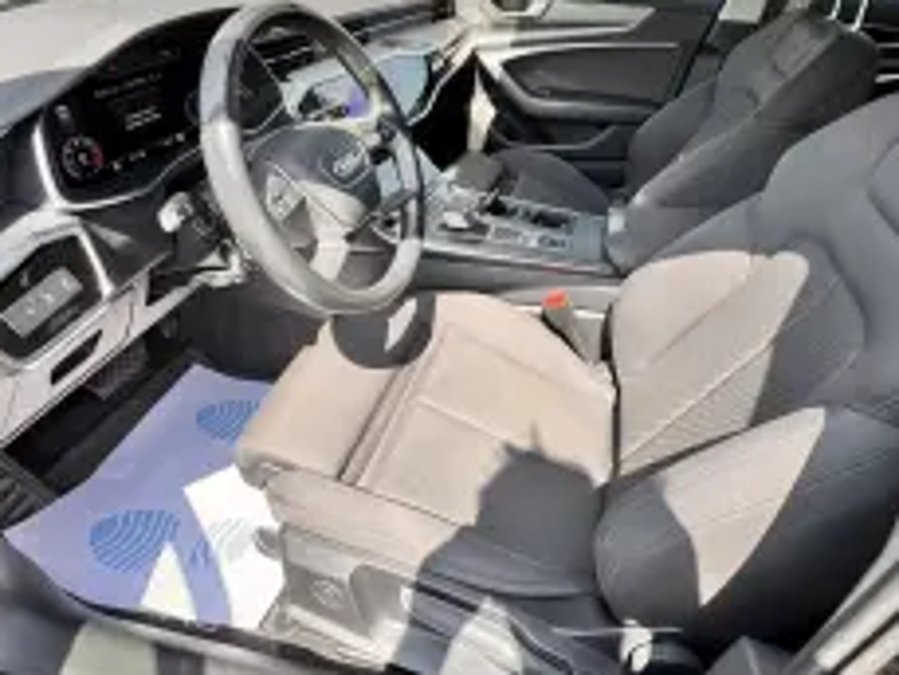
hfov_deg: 75.7
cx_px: 526
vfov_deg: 60.4
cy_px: 255
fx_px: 572
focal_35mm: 22
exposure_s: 1/218
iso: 40
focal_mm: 2.22
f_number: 2.2
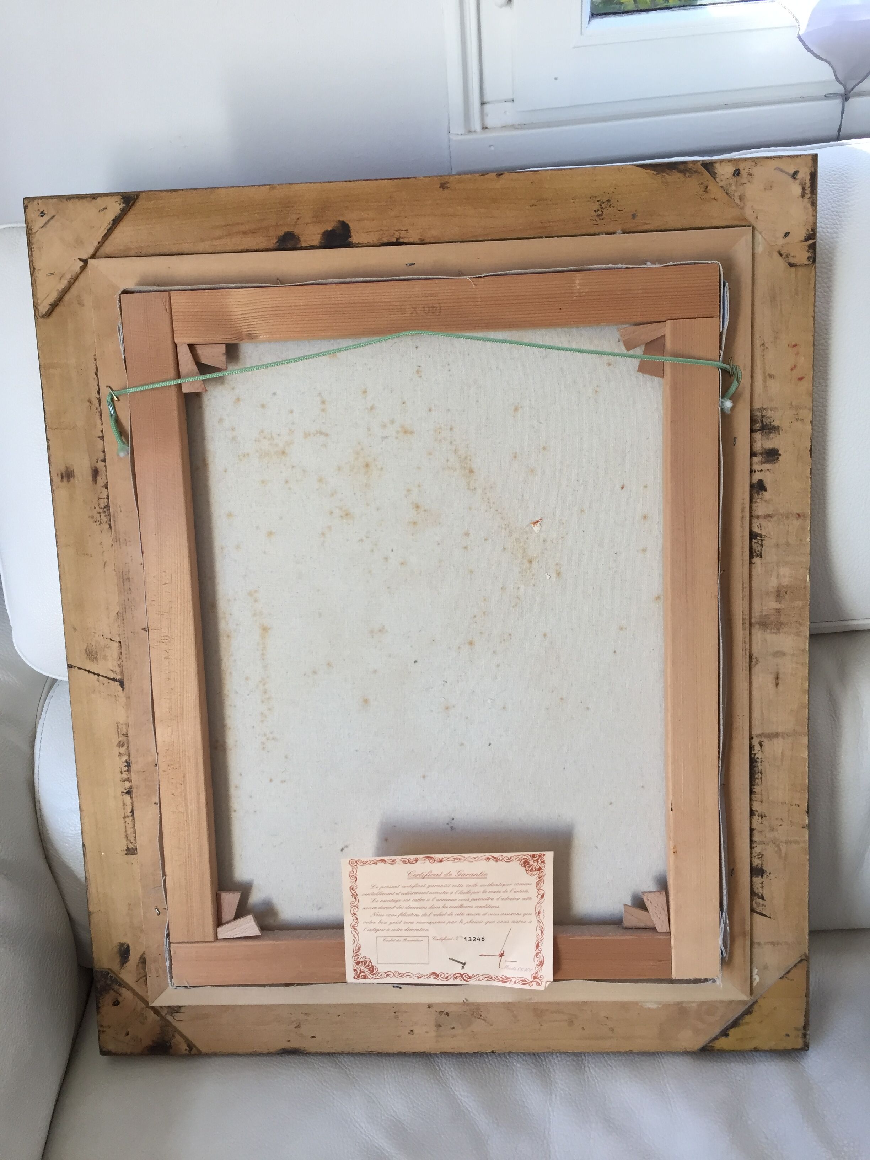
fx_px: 972
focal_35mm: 29
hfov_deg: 48.2
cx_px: 435
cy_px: 580
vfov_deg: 61.7
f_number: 2.2
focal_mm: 4.15
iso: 32
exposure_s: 1/33
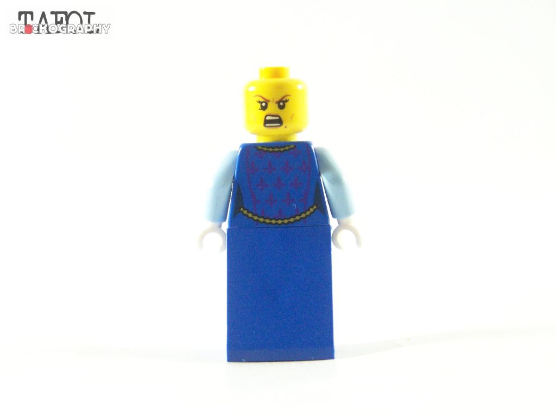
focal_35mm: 105
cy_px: 208
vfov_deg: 14.1
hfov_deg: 18.7
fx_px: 1687
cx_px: 278
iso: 400
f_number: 3.2
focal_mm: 17.5
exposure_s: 1/60
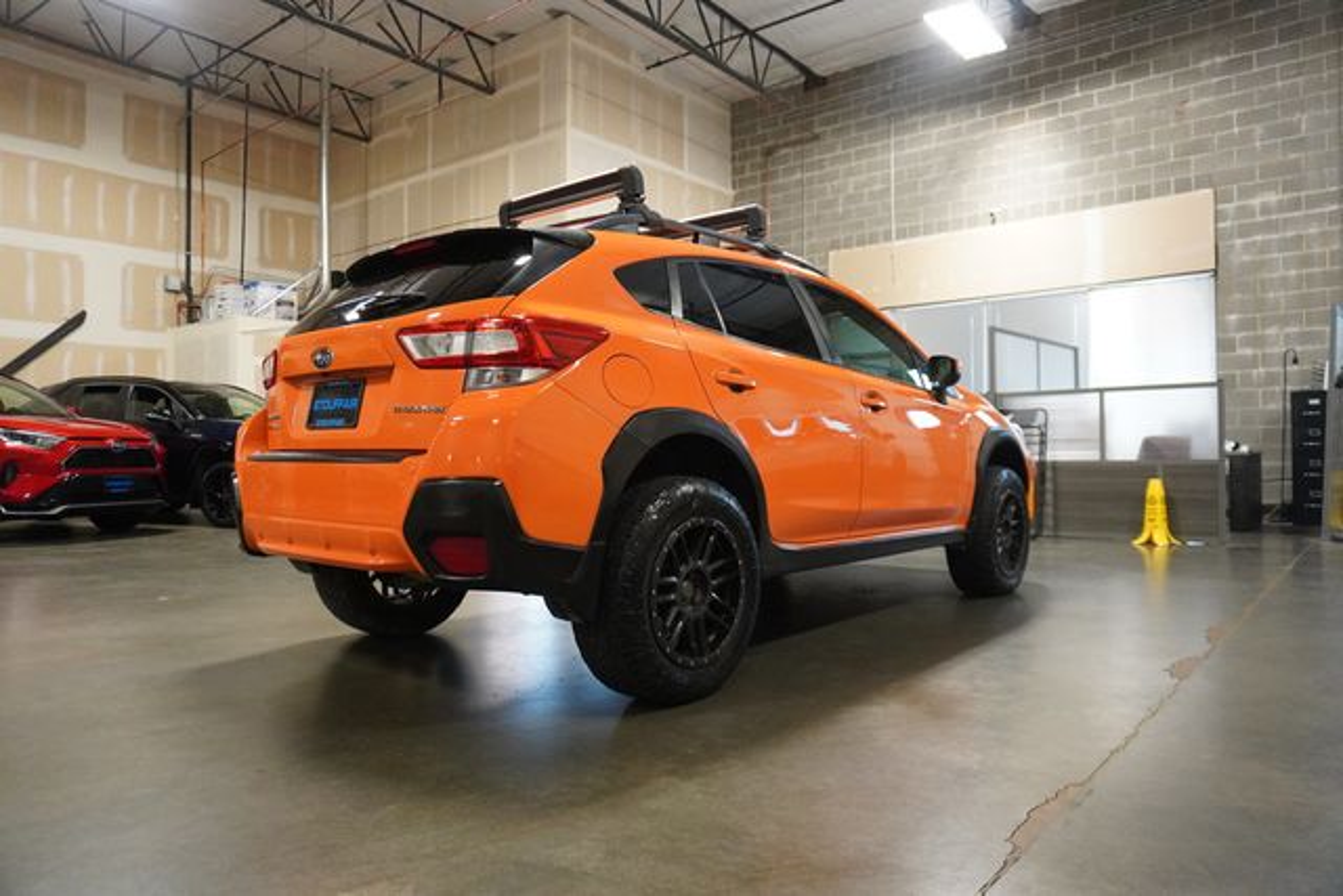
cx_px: 672
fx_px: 895
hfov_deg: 73.7
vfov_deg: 53.2
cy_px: 448
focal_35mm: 24
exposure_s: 1/160
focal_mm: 16
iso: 3200
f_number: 3.5
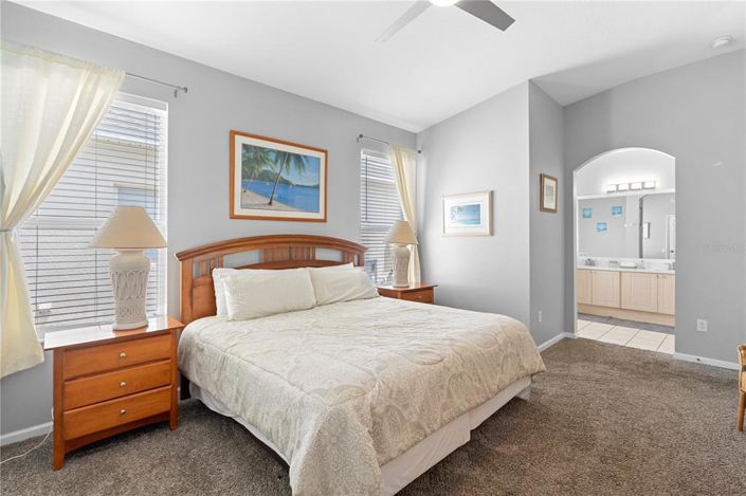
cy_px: 248
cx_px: 373
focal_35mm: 16
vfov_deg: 73.7
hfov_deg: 96.8
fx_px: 331
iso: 800
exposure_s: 1/20
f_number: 8
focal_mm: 16
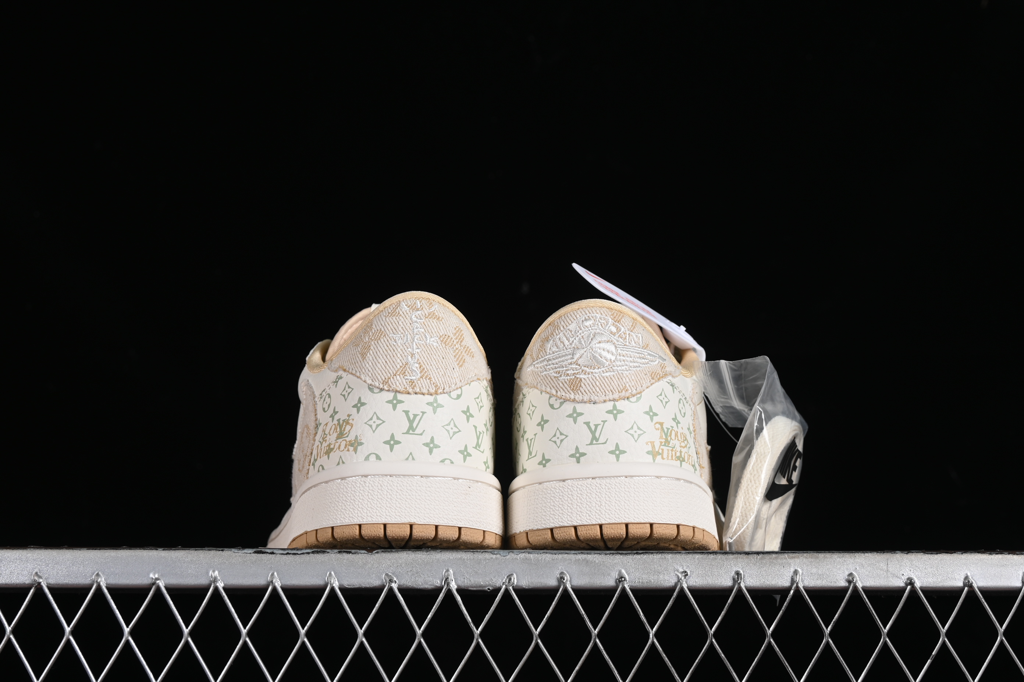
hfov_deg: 27.0
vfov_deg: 18.2
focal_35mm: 75
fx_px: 2133
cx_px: 512
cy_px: 341
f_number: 8
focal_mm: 50
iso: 160
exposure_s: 1/80
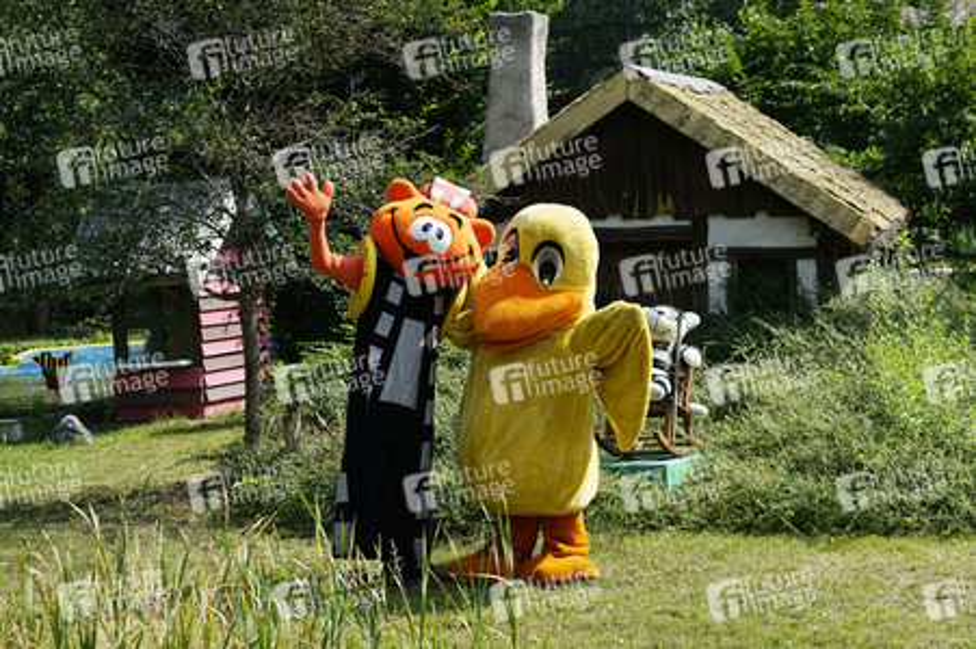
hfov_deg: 23.9
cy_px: 324
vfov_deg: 16.0
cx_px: 488
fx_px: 2303
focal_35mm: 85
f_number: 4.5
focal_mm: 85
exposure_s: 1/4000
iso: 640
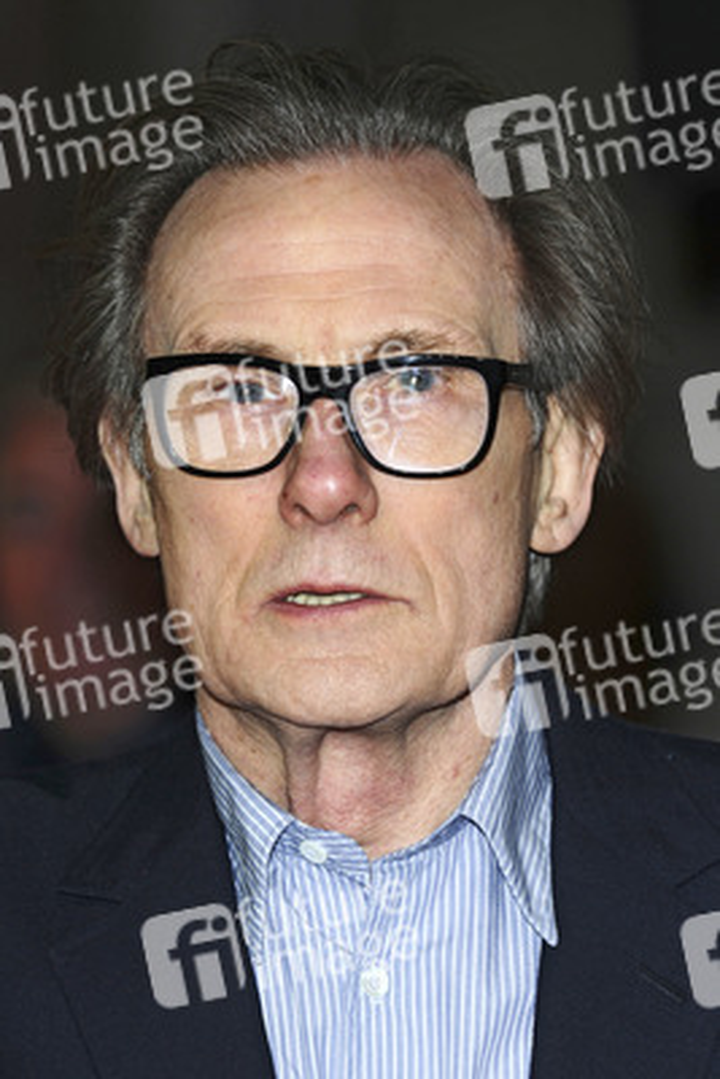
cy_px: 540
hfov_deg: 5.9
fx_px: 6968
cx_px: 360
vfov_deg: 8.9
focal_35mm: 232
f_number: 4.5
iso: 320
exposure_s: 1/200
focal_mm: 155
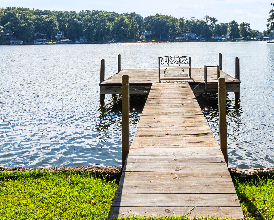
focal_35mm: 34
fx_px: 276
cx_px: 177
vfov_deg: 40.7
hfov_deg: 52.1
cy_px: 30
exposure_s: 1/160
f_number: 10
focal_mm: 10
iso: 100
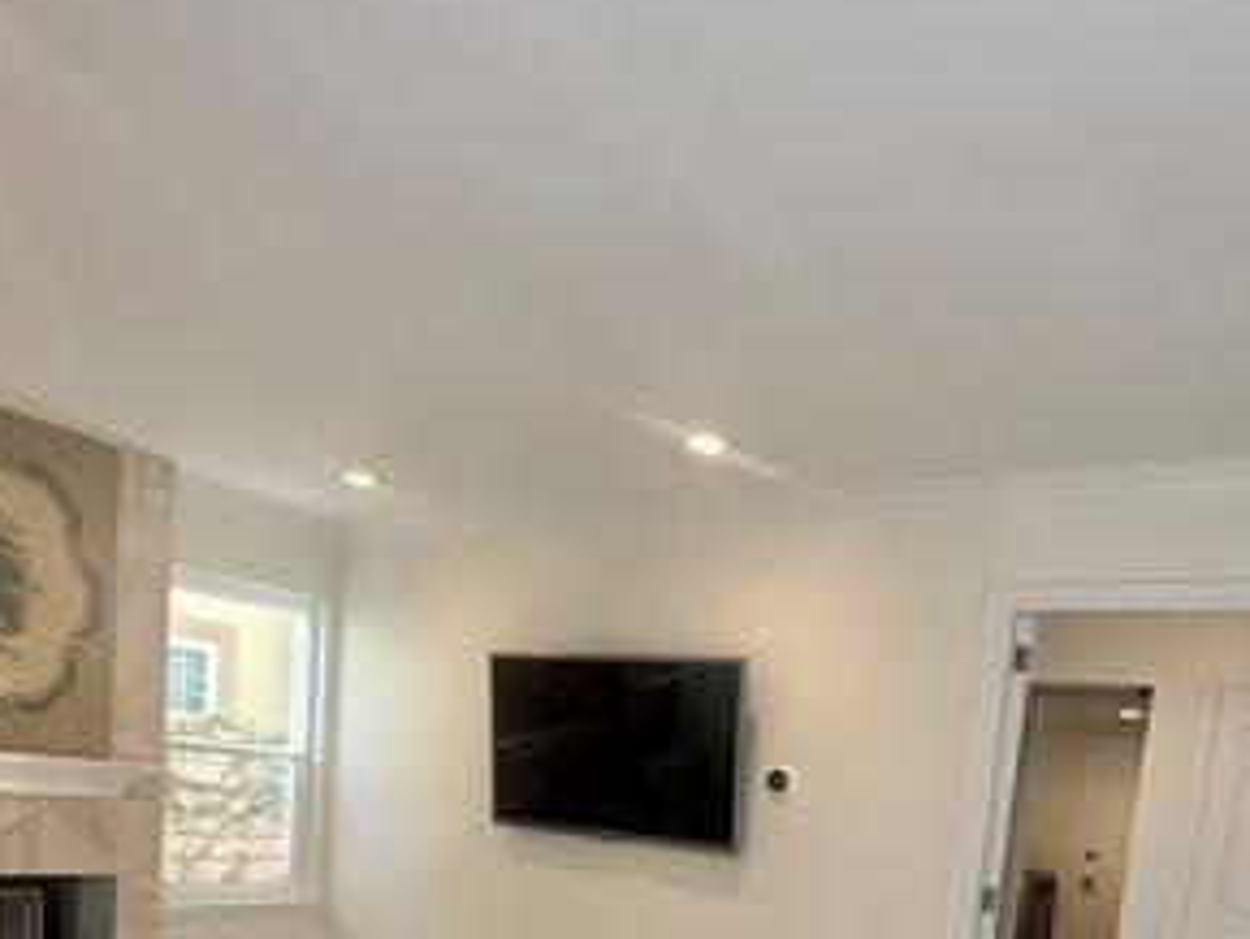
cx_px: 670
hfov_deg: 58.3
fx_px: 1120
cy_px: 939
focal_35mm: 31
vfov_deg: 40.0
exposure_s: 1/99
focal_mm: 2.22
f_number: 2.2
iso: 80
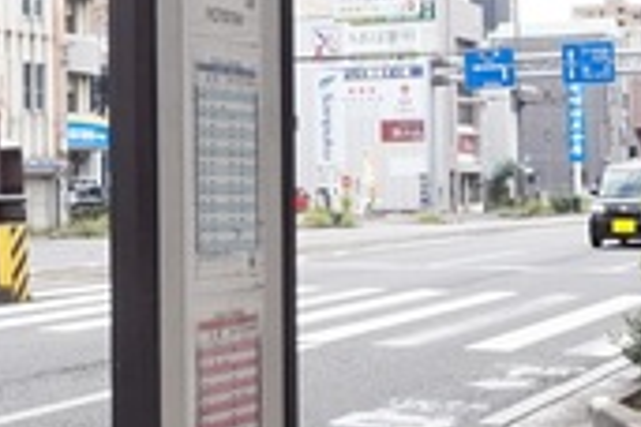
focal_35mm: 95
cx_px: 199
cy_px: 139
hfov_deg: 21.4
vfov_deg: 14.4
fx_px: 1691
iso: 200
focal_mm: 10
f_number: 9
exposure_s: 1/100
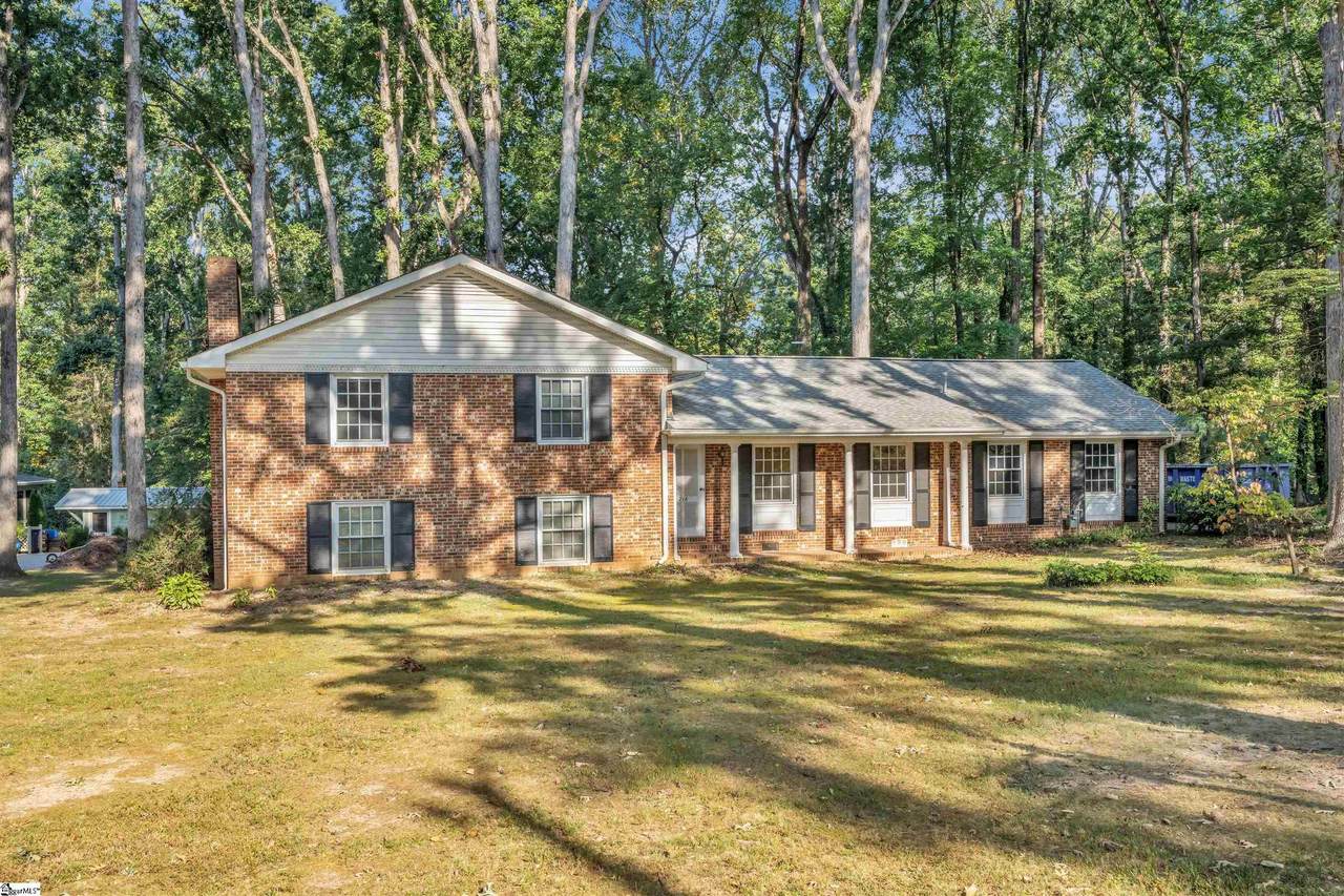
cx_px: 672
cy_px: 448
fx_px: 1176
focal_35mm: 32
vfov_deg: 41.7
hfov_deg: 59.5
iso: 320
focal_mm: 31.5
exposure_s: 1/125
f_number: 9
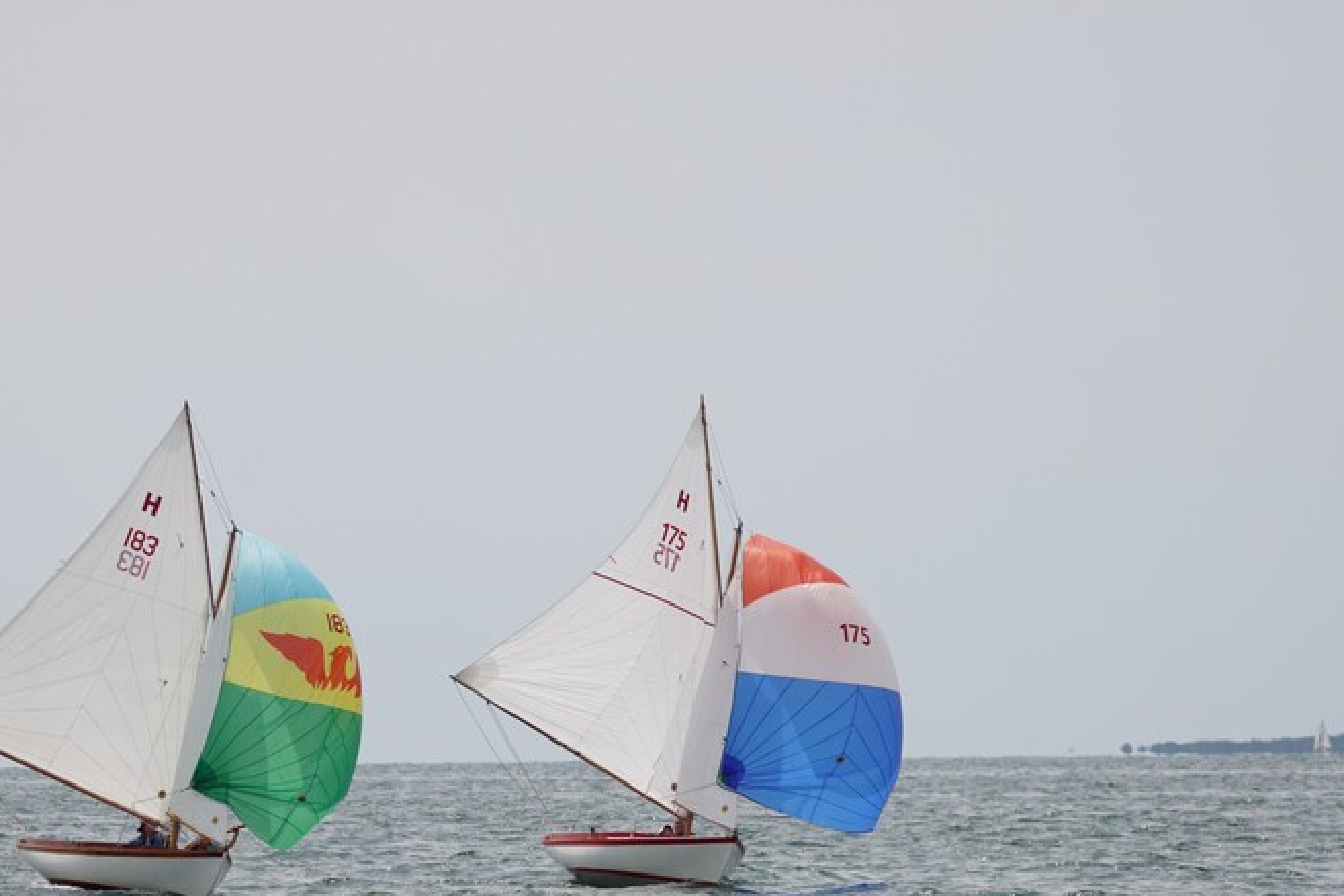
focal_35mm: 349
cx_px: 550
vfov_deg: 3.9
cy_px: 541
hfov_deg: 5.9
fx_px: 13014
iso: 125
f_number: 5.6
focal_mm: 191
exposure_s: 1/1250
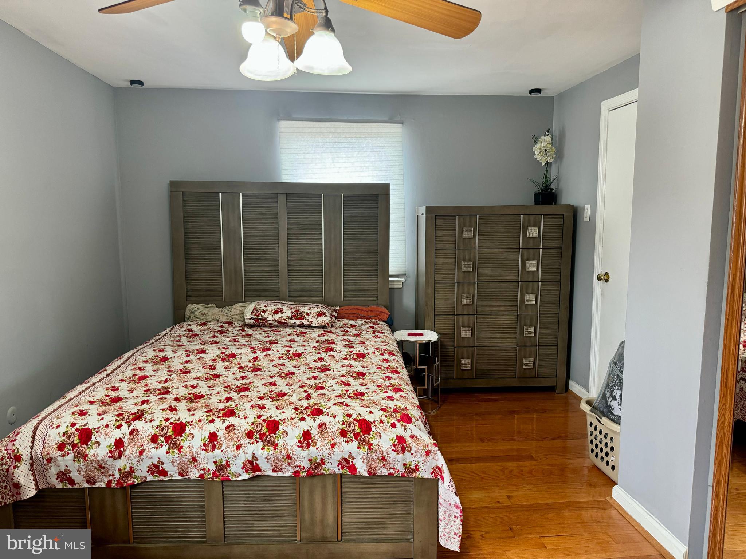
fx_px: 517
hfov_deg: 71.6
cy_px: 280
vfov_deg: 56.8
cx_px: 373
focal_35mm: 24
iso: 250
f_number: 1.78
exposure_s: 1/60
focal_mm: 6.76
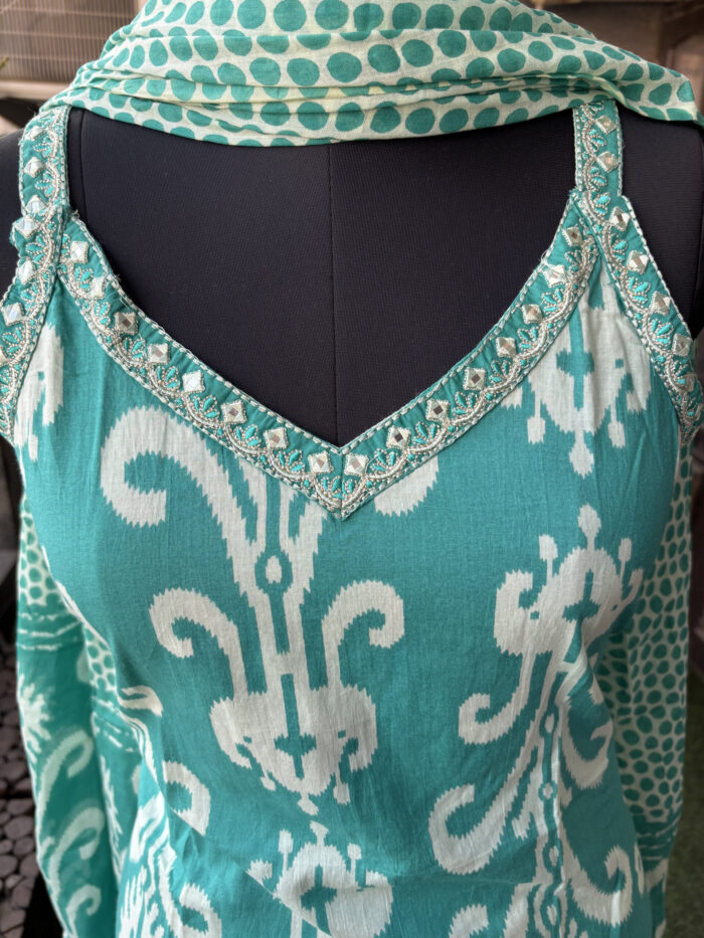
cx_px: 352
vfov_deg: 67.3
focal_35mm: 26
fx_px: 705
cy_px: 469
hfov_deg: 53.1
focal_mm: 5.96
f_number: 1.6
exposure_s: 1/163
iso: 40
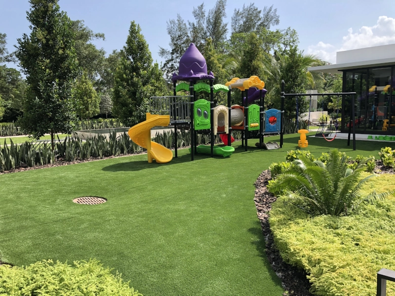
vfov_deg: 49.7
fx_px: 320
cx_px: 198
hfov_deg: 63.4
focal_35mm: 28
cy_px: 148
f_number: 1.8
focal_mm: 3.99
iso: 20
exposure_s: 1/1104
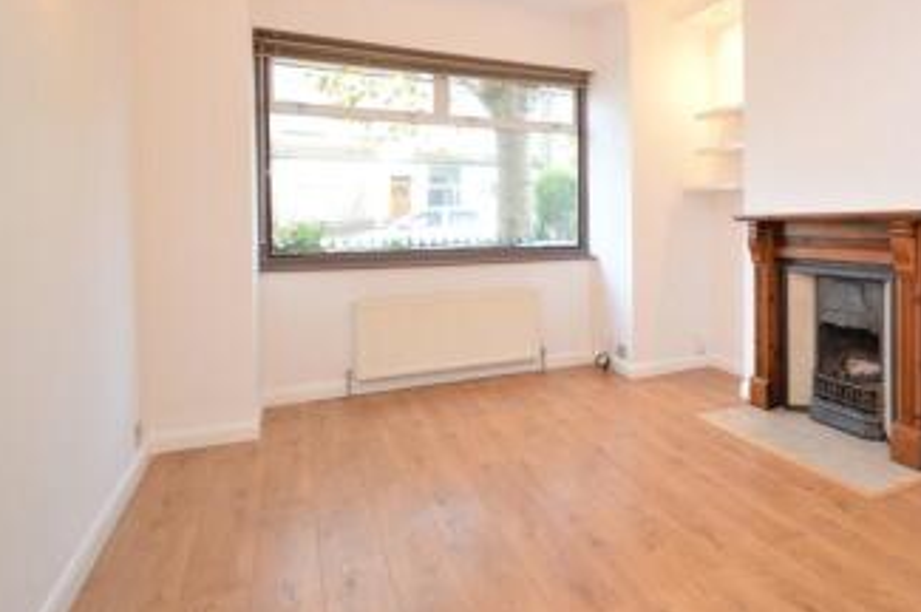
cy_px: 234
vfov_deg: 56.5
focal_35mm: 22
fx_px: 562
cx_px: 655
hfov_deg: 74.7
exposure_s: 1/60
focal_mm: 10
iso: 400
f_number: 4
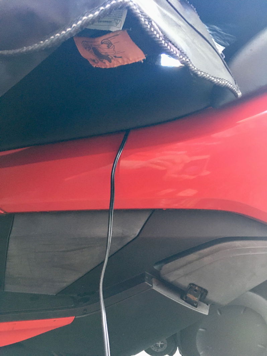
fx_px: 298
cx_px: 134
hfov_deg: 48.2
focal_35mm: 29
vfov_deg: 61.7
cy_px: 178
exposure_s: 1/24
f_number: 2.2
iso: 200
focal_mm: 4.15
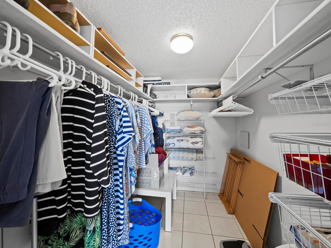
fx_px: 134
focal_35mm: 14
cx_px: 166
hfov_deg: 102.0
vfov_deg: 85.7
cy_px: 124
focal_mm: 7
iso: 400
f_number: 11
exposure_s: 1.6
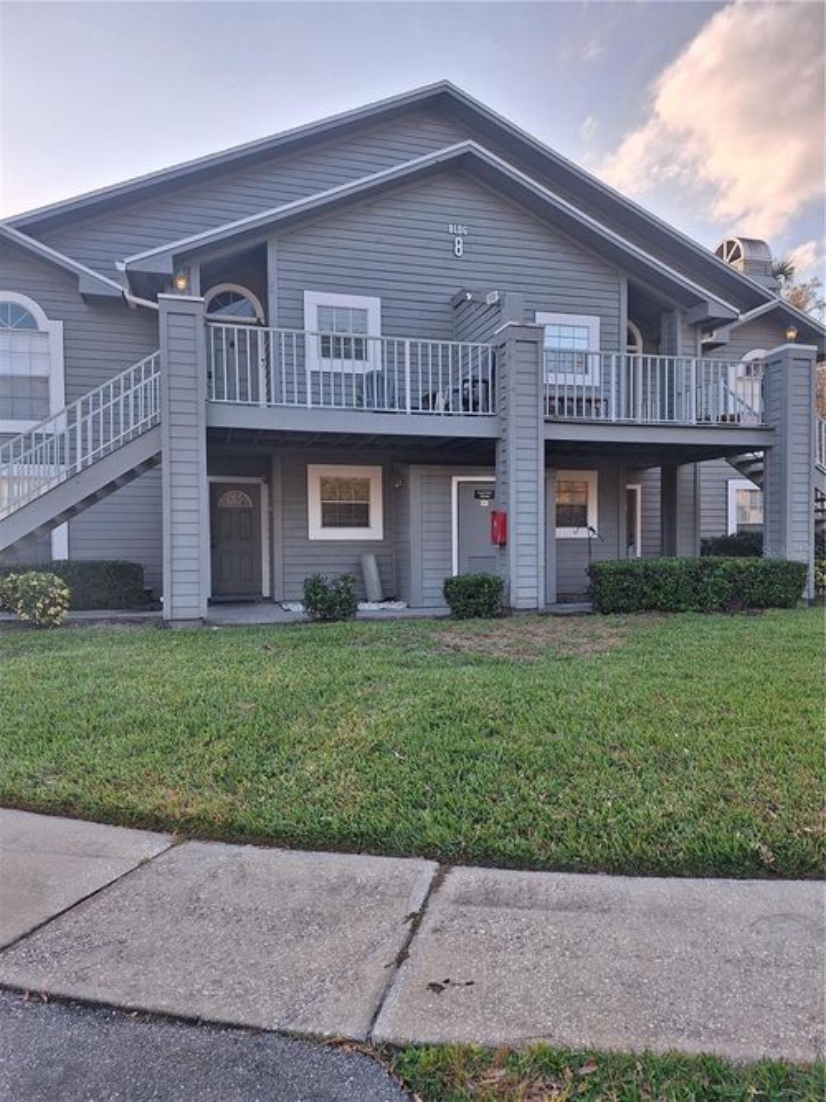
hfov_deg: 58.9
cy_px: 551
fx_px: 732
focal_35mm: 23
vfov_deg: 73.9
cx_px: 413
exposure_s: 1/480
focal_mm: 5.54
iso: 40
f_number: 1.8
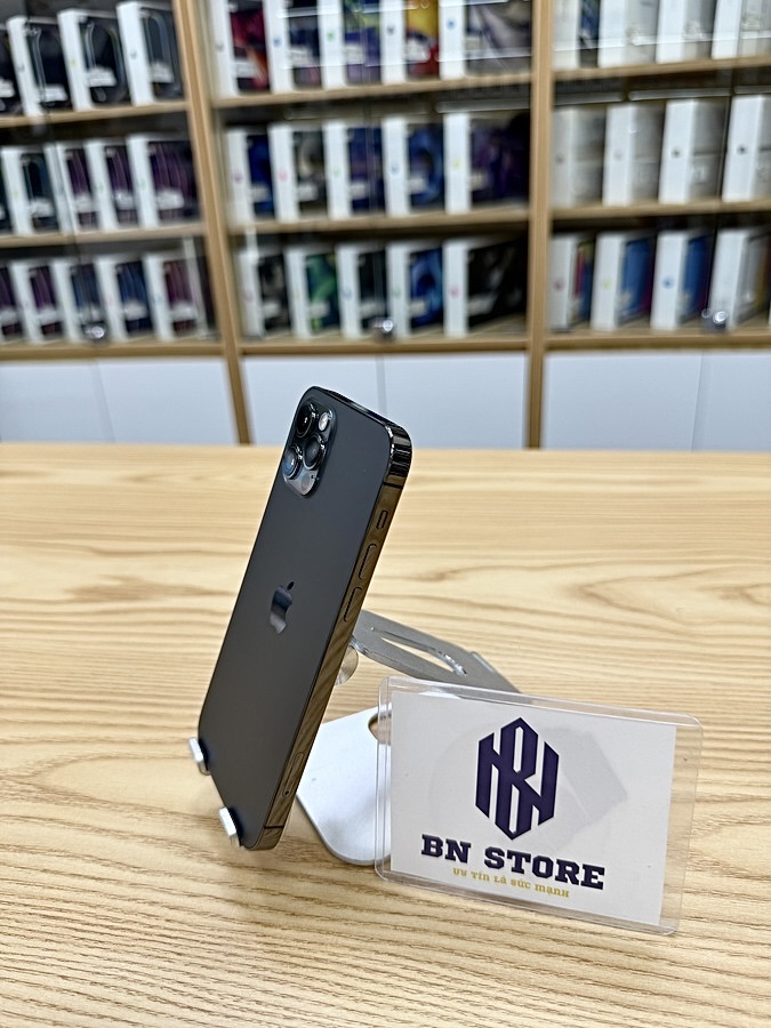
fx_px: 713
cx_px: 386
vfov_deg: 71.6
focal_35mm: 24
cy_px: 514
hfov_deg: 56.8
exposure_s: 1/120
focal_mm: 6.76
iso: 64
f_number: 1.78
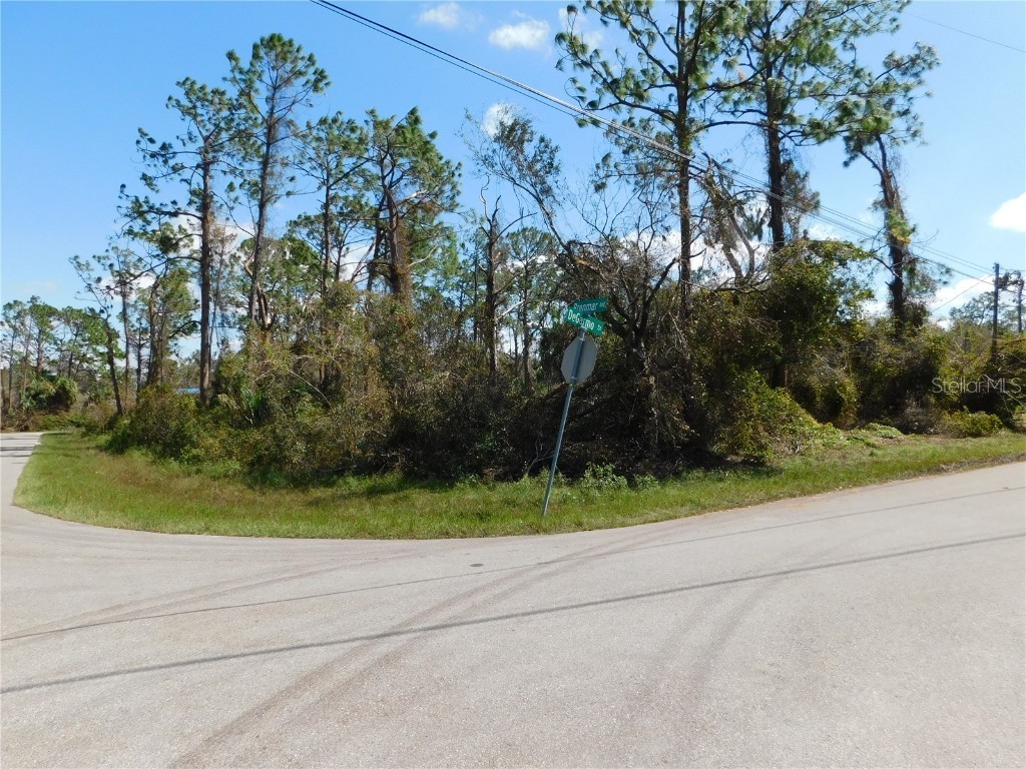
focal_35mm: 23
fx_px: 682
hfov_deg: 73.9
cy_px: 384
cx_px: 513
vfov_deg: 58.9
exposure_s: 1/1500
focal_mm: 4
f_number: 3
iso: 125
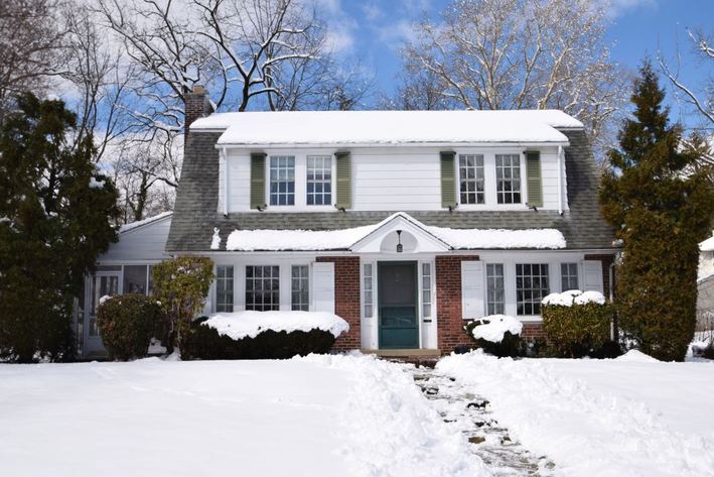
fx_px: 655
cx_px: 357
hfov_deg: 57.2
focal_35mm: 33
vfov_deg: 40.0
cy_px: 238
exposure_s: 1/200
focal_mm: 22
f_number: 13
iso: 100
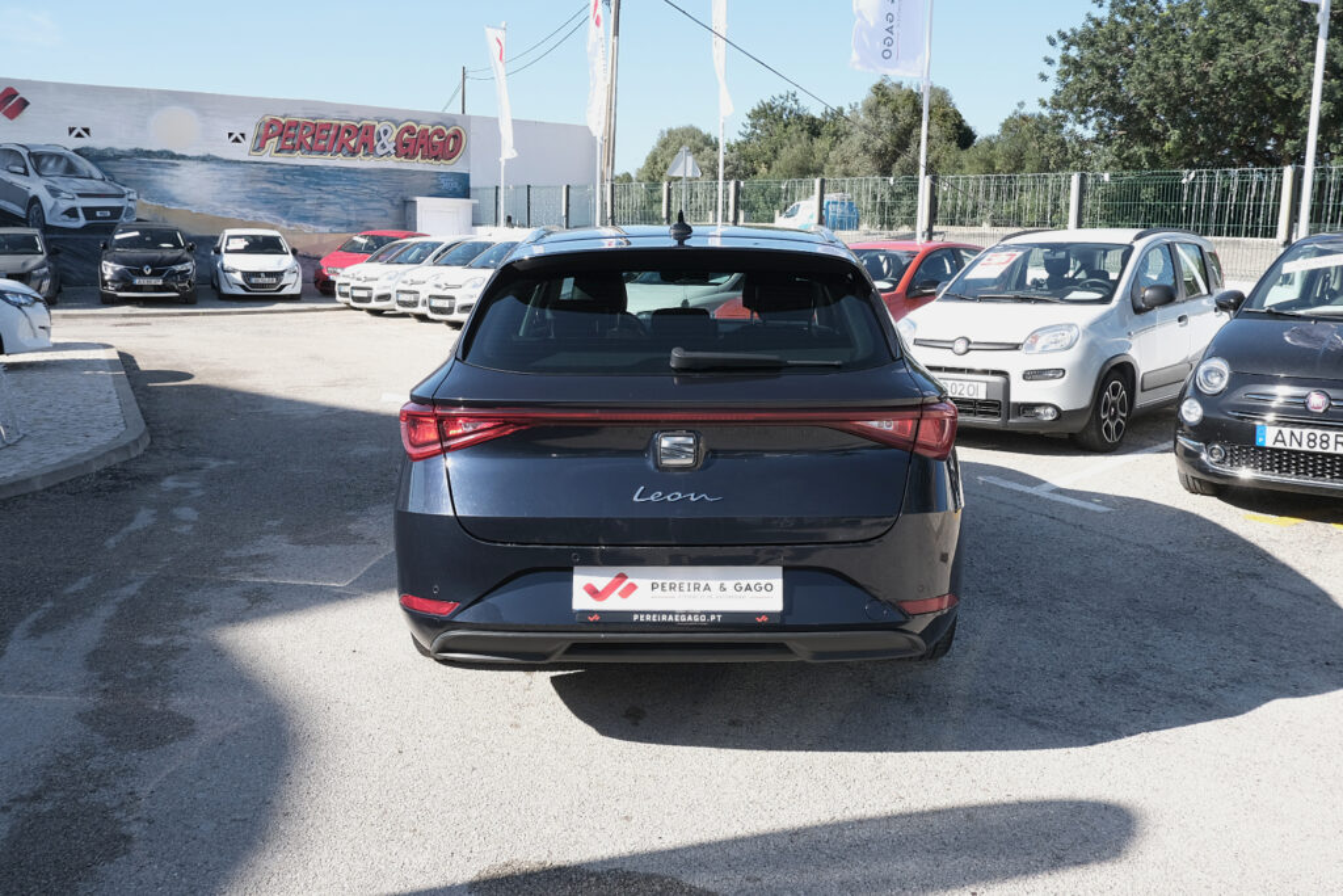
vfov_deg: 43.6
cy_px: 448
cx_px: 672
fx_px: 1119
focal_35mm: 30
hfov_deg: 61.9
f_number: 9
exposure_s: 1/100
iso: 160
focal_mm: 19.7
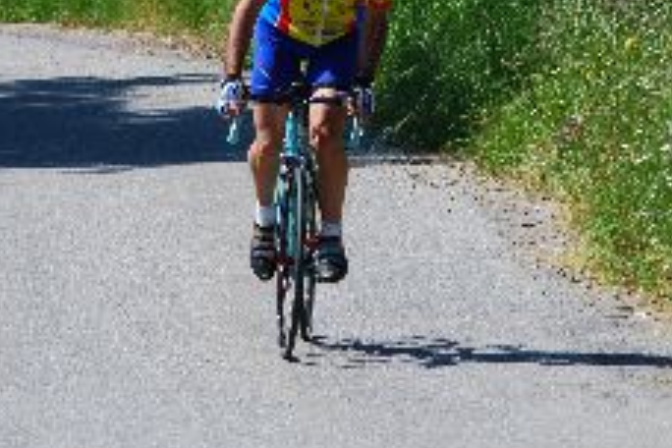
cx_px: 301
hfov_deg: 3.5
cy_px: 87
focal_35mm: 593
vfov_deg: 2.3
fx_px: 11068
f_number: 9
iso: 100
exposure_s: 1/125
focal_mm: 200
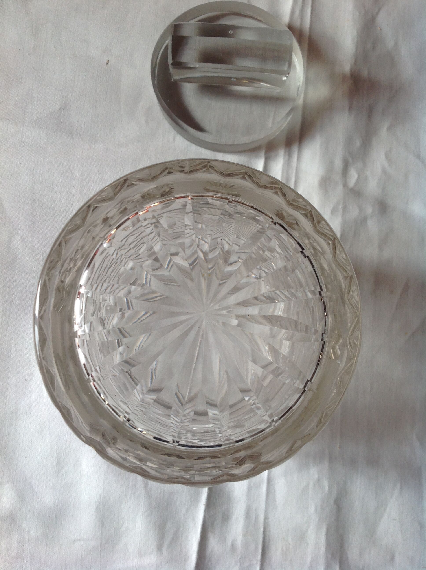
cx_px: 213
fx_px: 576
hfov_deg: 40.6
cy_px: 285
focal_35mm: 35
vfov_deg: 52.7
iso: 50
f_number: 2.4
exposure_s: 1/120
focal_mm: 4.28
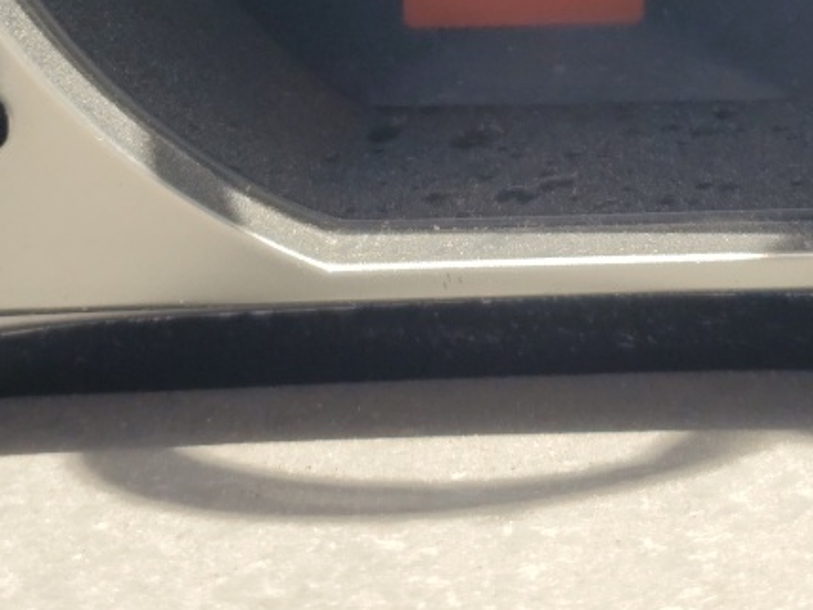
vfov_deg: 14.3
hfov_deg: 20.2
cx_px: 529
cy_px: -294
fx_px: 2279
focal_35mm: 97
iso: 50
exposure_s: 1/909
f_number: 1.5
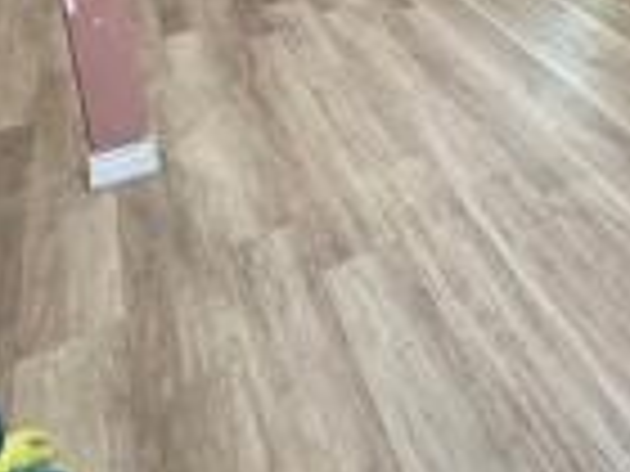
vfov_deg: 30.4
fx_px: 728
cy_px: -99
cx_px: 562
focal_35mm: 40
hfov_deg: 43.0
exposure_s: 1/60
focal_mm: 2.22
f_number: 2.2
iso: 320
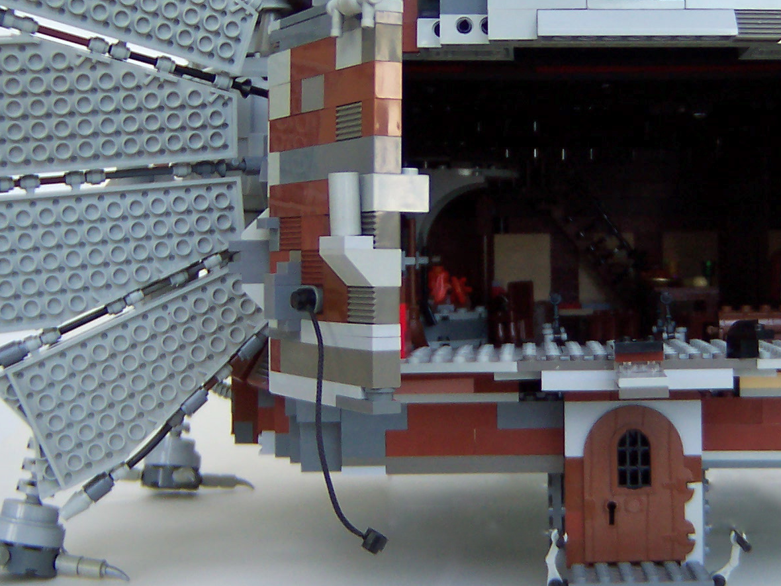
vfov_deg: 23.5
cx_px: 607
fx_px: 1399
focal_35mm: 62
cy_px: 185
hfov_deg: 30.5
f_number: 2.2
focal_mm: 5.6
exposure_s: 1/250
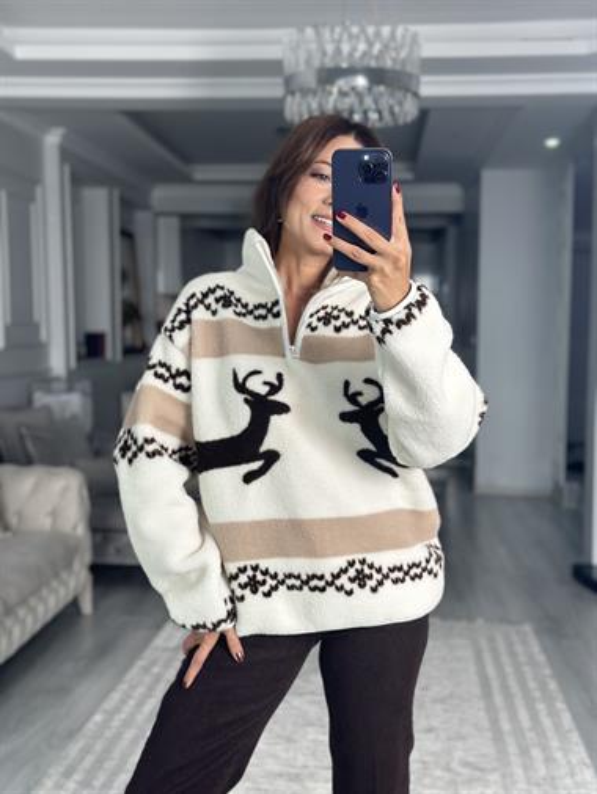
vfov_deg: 39.6
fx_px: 1103
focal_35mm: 48
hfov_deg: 30.3
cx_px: 298
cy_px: 397
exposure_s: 1/100
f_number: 1.78
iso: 125
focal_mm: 6.86
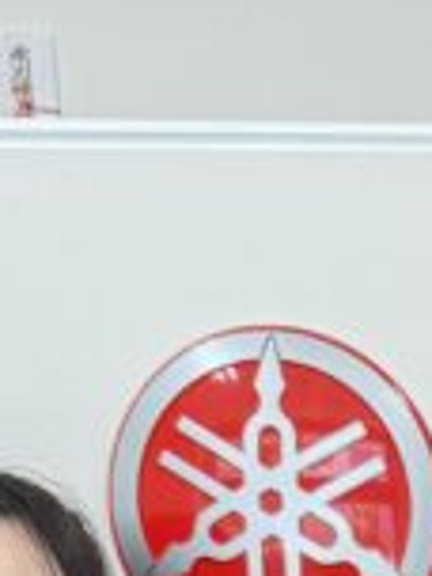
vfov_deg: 9.9
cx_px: 940
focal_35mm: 162
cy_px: 1595
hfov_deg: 8.6
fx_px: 2696
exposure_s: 1/100
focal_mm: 6.76
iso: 320
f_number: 1.78
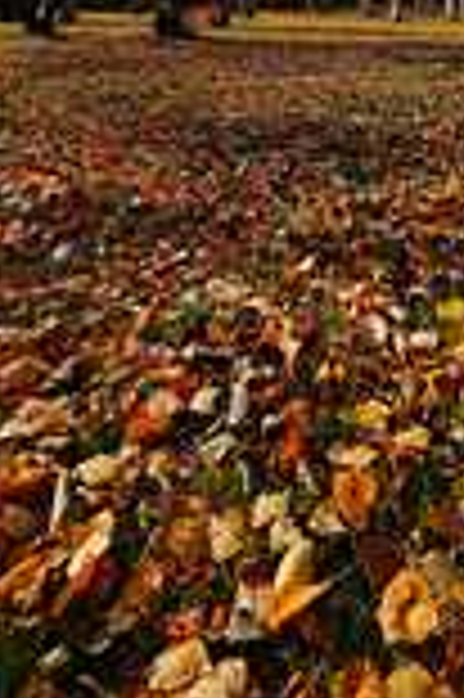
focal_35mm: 31
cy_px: -86
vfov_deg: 44.4
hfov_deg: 40.3
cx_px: 381
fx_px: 601
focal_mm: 12
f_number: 8
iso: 100
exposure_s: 1/320
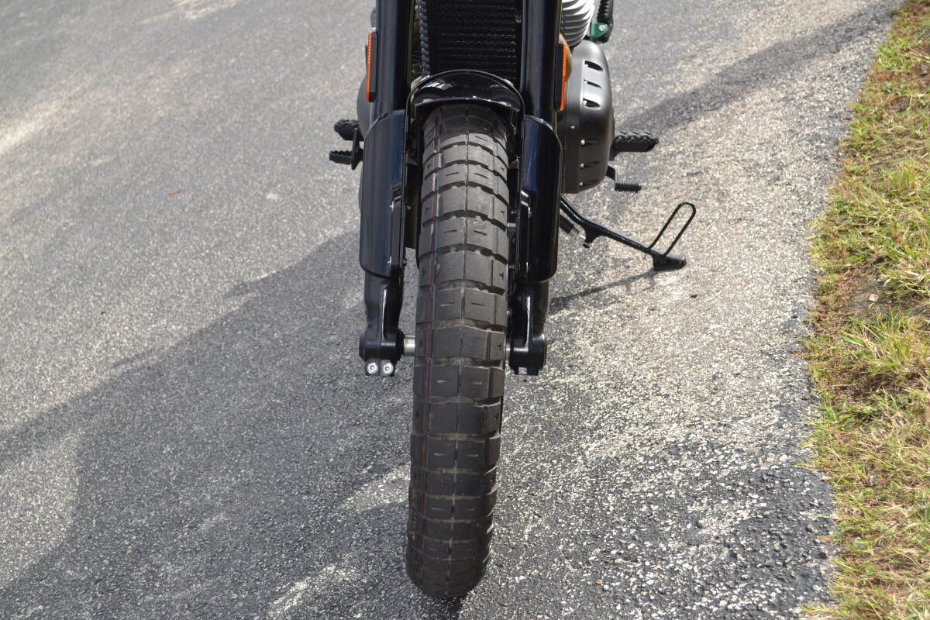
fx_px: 1472
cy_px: 310
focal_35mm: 57
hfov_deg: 35.1
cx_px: 465
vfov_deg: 23.8
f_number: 7.1
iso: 100
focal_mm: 38
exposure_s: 1/200
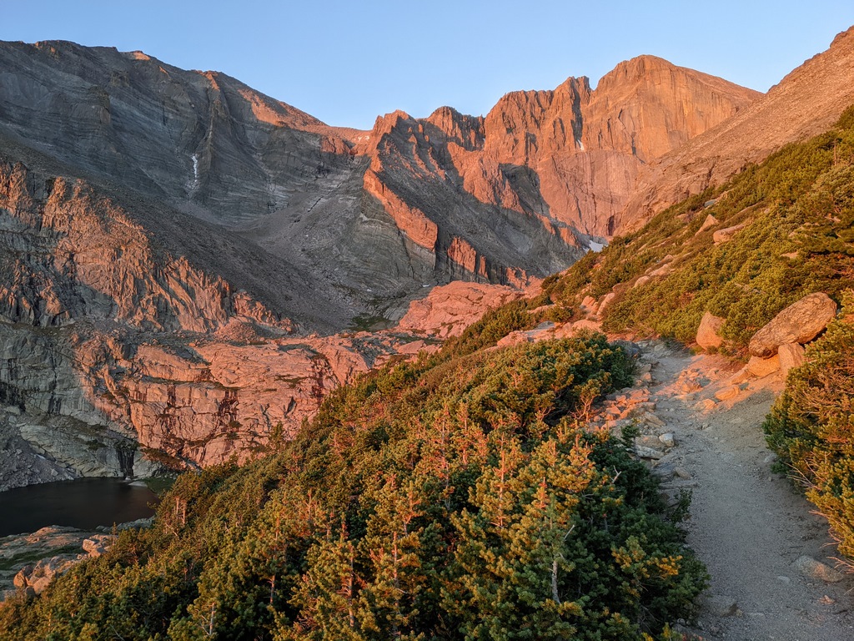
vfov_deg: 51.4
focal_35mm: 27
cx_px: 427
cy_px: 320
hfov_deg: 65.3
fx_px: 666
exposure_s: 1/120
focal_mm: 4.44
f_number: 1.8
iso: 97
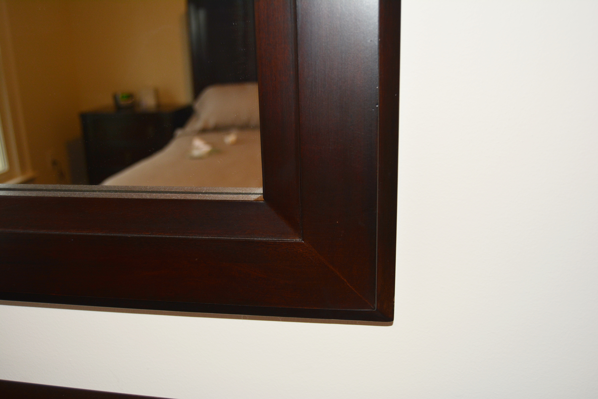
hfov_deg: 57.2
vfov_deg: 40.0
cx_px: 299
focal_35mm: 33
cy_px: 200
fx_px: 548
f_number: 3.5
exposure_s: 1/60
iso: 250
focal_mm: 22
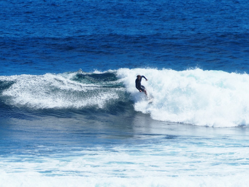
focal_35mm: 801
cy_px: 94
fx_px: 5762
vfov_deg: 1.9
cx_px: 124
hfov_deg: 2.5
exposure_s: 1/400
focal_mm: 400
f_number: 11.9
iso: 200
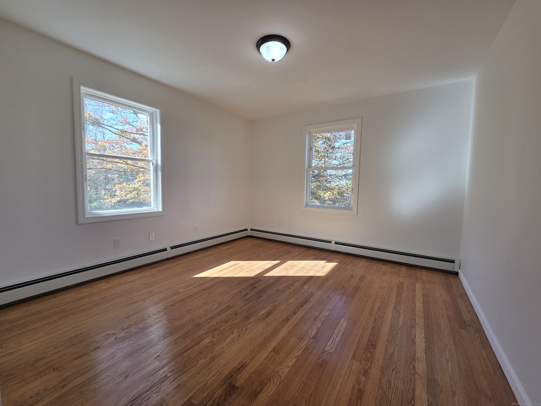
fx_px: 203
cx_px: 270
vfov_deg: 89.9
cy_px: 203
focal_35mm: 13
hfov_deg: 106.2
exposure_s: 1/137
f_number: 2.2
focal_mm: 2.2
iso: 50
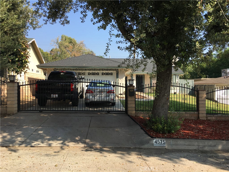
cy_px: 86
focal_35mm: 29
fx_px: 192
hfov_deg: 61.7
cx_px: 114
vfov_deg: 48.2
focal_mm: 4.15
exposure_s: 1/810
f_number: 2.2
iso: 25
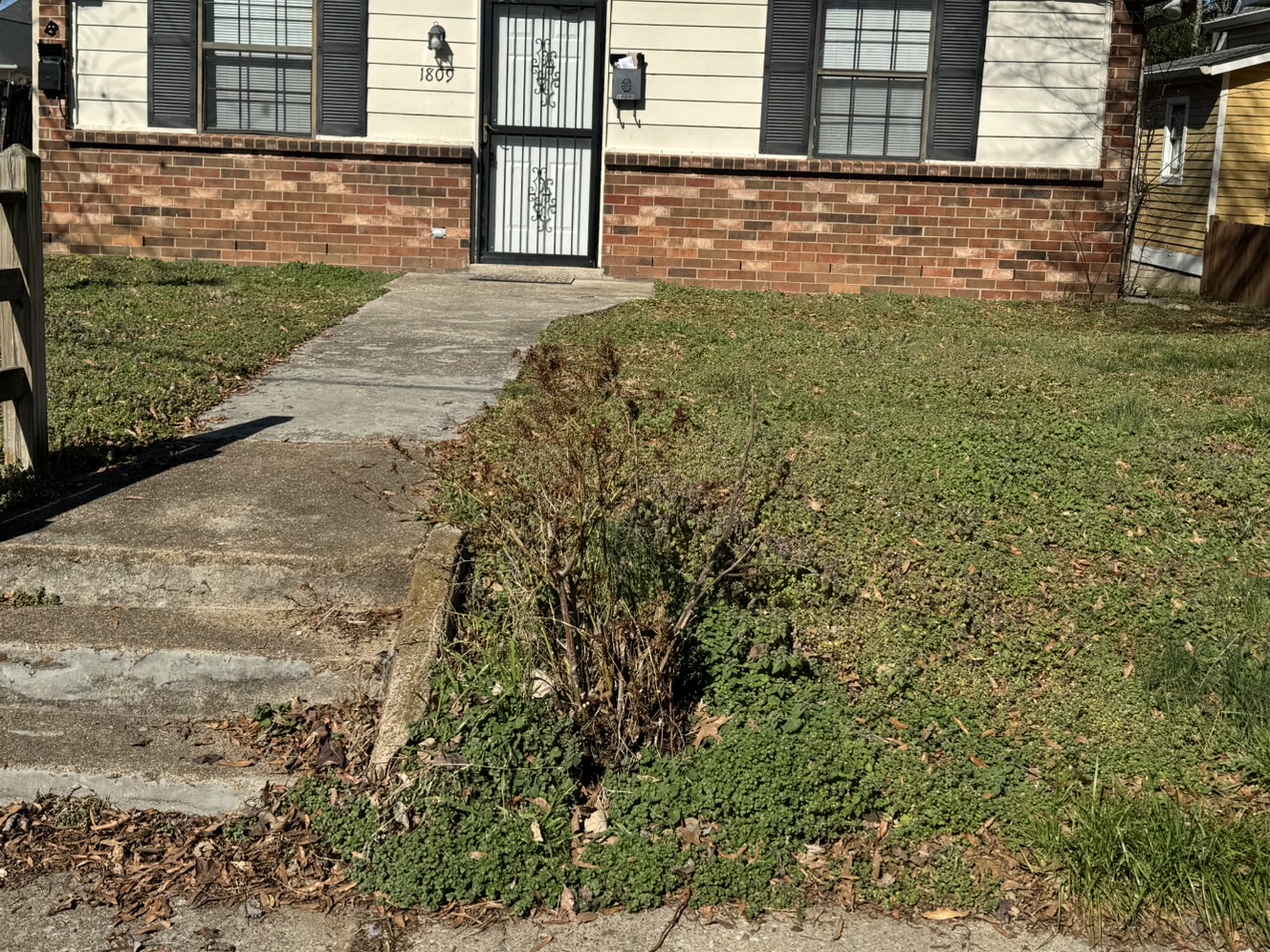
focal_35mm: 37
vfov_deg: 38.3
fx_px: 1357
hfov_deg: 50.1
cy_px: 325
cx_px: 631
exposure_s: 1/7092
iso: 80
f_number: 1.78
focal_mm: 6.76
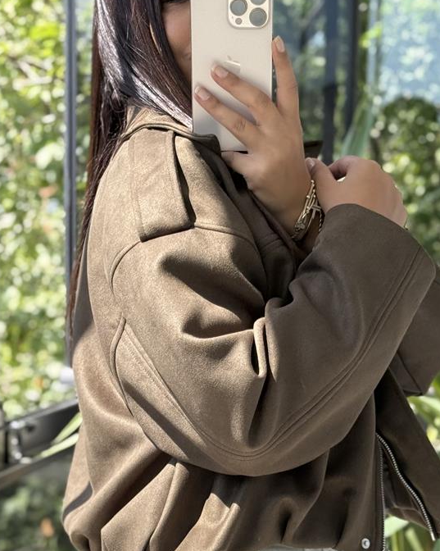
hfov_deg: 16.5
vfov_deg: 20.5
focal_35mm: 93
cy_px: 392
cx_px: 217
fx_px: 1515
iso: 64
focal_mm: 6.76
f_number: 1.78
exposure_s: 1/596
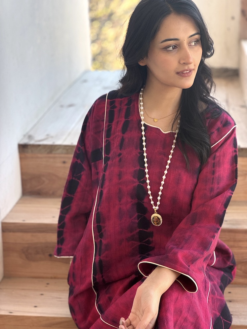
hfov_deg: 19.1
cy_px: 164
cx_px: 124
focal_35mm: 77
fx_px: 733
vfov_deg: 25.3
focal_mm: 9
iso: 80
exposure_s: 1/99
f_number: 2.8
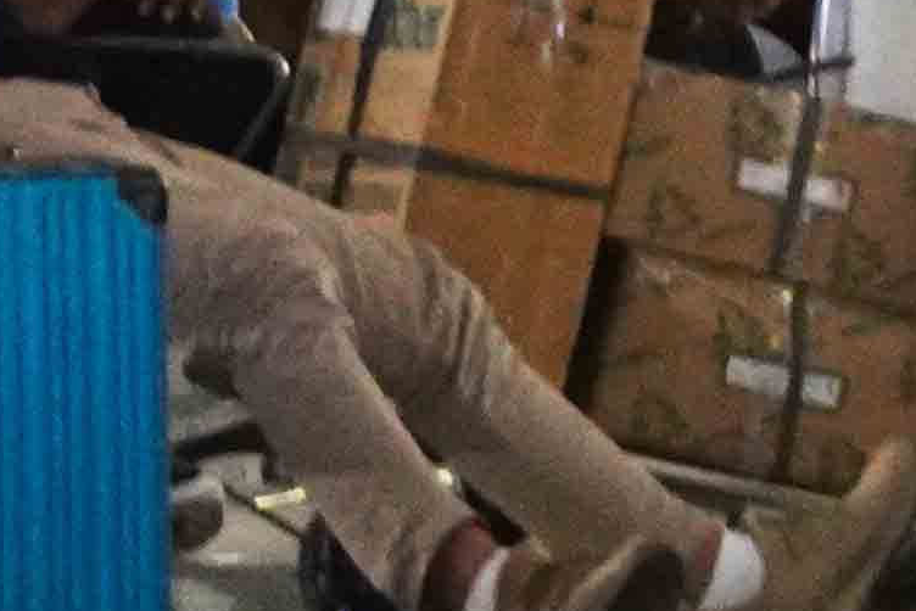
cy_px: -988
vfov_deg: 1.1
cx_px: 2518
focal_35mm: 1251
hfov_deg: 1.6
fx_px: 31842
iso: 1600
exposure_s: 1/40
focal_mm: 62.36
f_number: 4.5
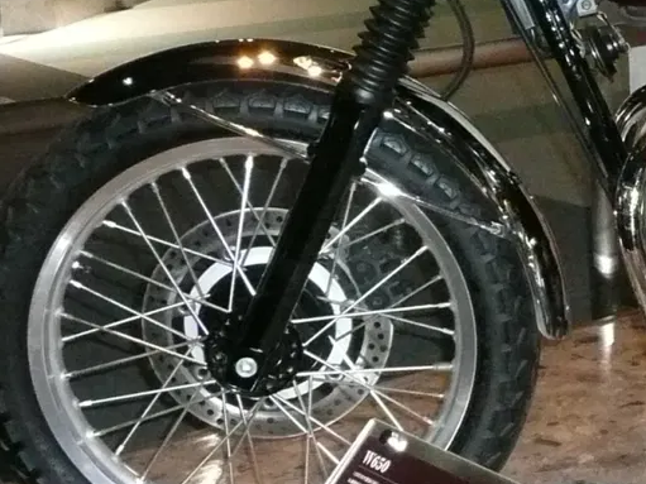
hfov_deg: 19.0
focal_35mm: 94
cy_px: 224
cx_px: 890
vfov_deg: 15.7
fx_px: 1754
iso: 640
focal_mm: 4.6
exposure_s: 1/30
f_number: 3.3
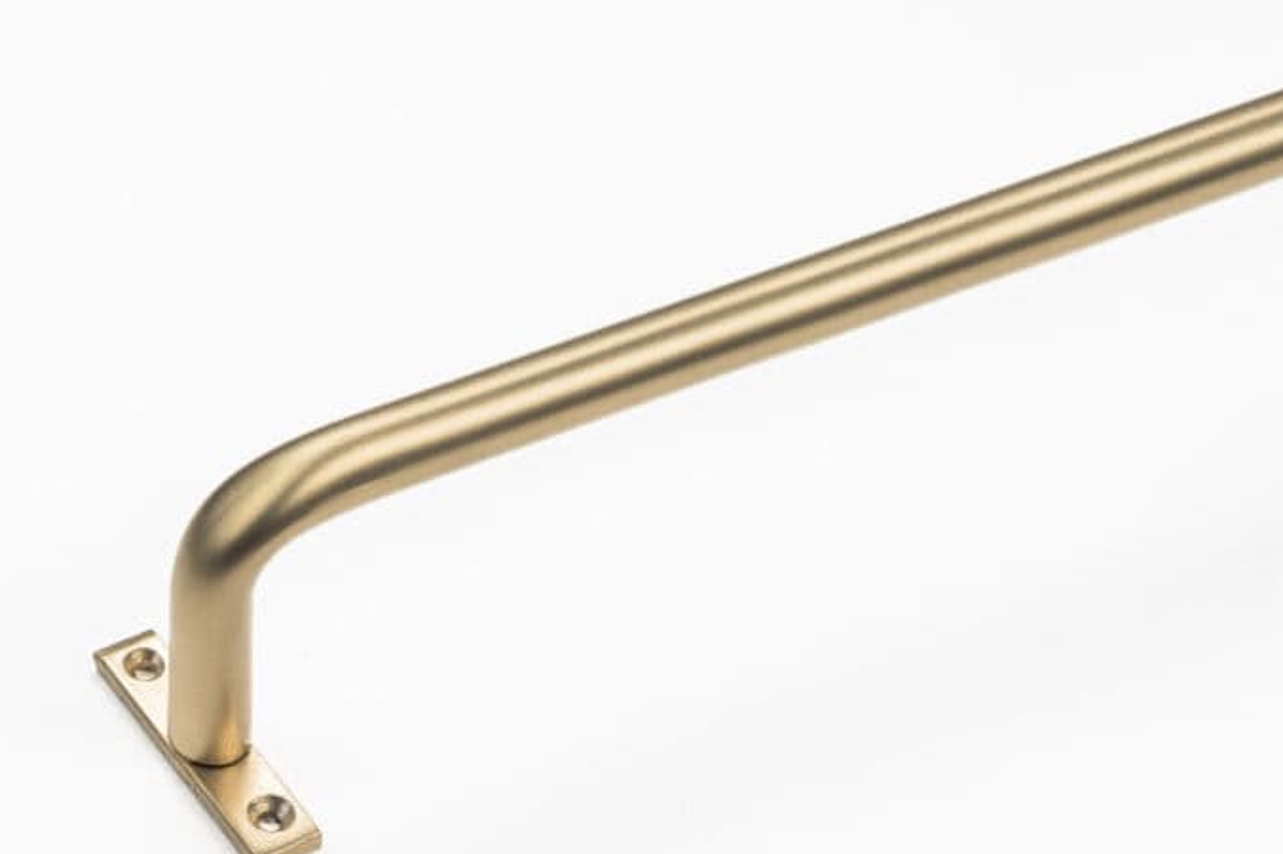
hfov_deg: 19.3
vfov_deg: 12.9
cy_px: 610
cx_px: 480
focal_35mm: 106
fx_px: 3776
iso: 200
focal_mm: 70
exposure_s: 1/160
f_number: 8
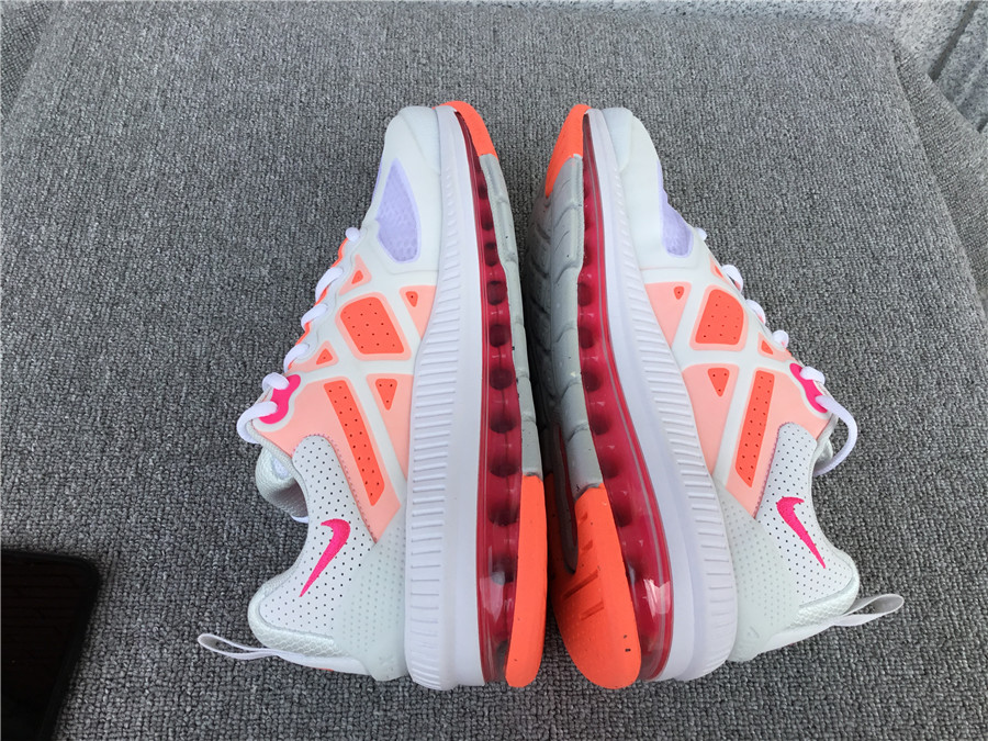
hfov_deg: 58.4
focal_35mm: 31
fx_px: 885
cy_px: 370
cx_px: 494
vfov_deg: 45.4
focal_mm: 3.3
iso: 25
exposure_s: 1/395
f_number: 2.4
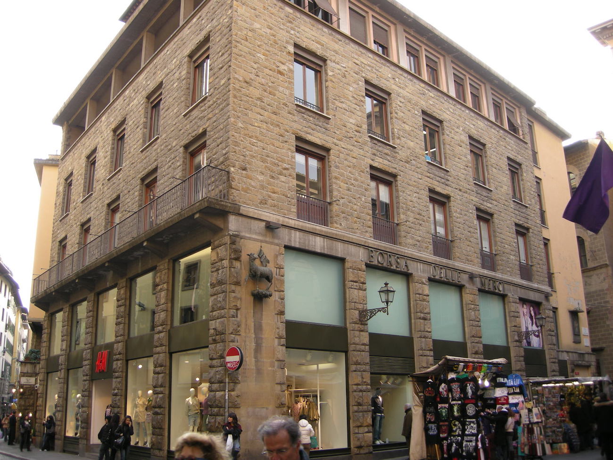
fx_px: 638
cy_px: 230
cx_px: 306
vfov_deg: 39.7
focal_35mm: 36
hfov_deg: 51.4
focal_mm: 7.5
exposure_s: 1/69
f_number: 2.7
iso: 64
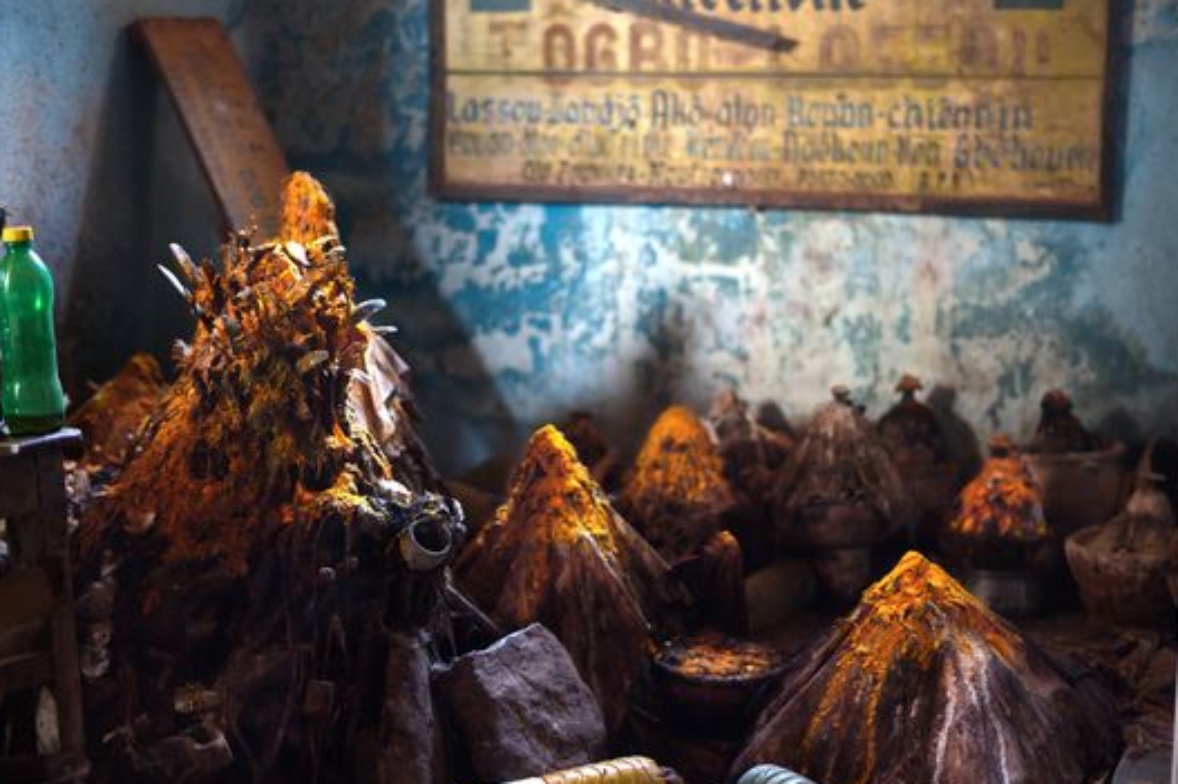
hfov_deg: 35.0
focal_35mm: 57
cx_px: 642
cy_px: 365
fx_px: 1864
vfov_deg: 23.8
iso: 1250
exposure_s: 1/250
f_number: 1.8
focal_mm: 50
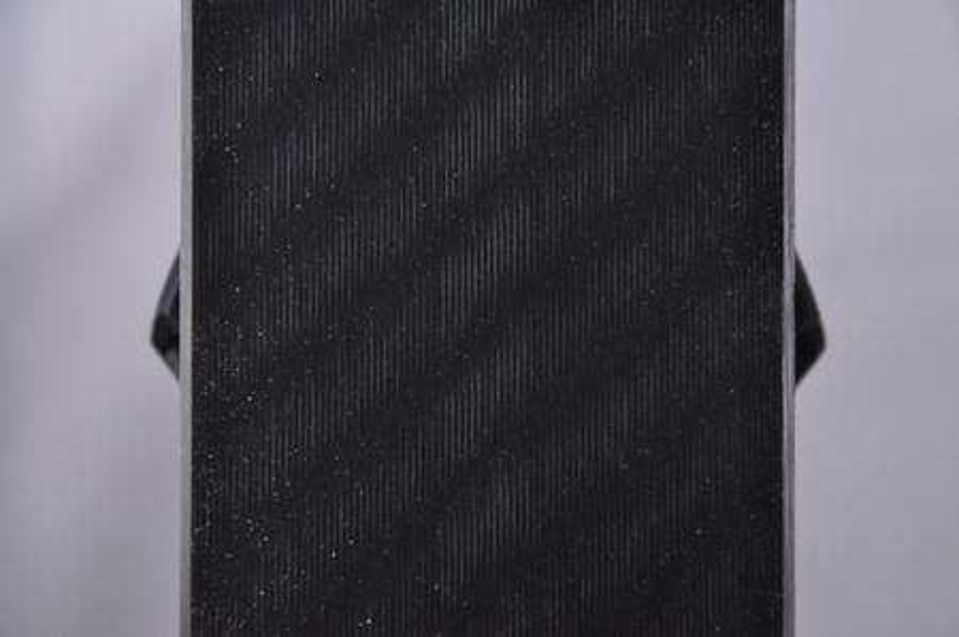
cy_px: 318
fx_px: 4191
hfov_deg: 13.1
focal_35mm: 158
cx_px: 480
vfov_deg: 8.7
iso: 3200
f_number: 9.5
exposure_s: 1/125
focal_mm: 105
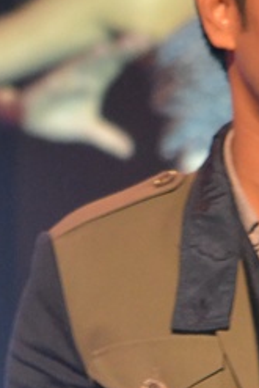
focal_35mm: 1638
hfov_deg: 0.8
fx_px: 17651
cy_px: 440
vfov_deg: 1.3
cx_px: 243
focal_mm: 300
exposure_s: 1/100
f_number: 5.6
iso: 3200
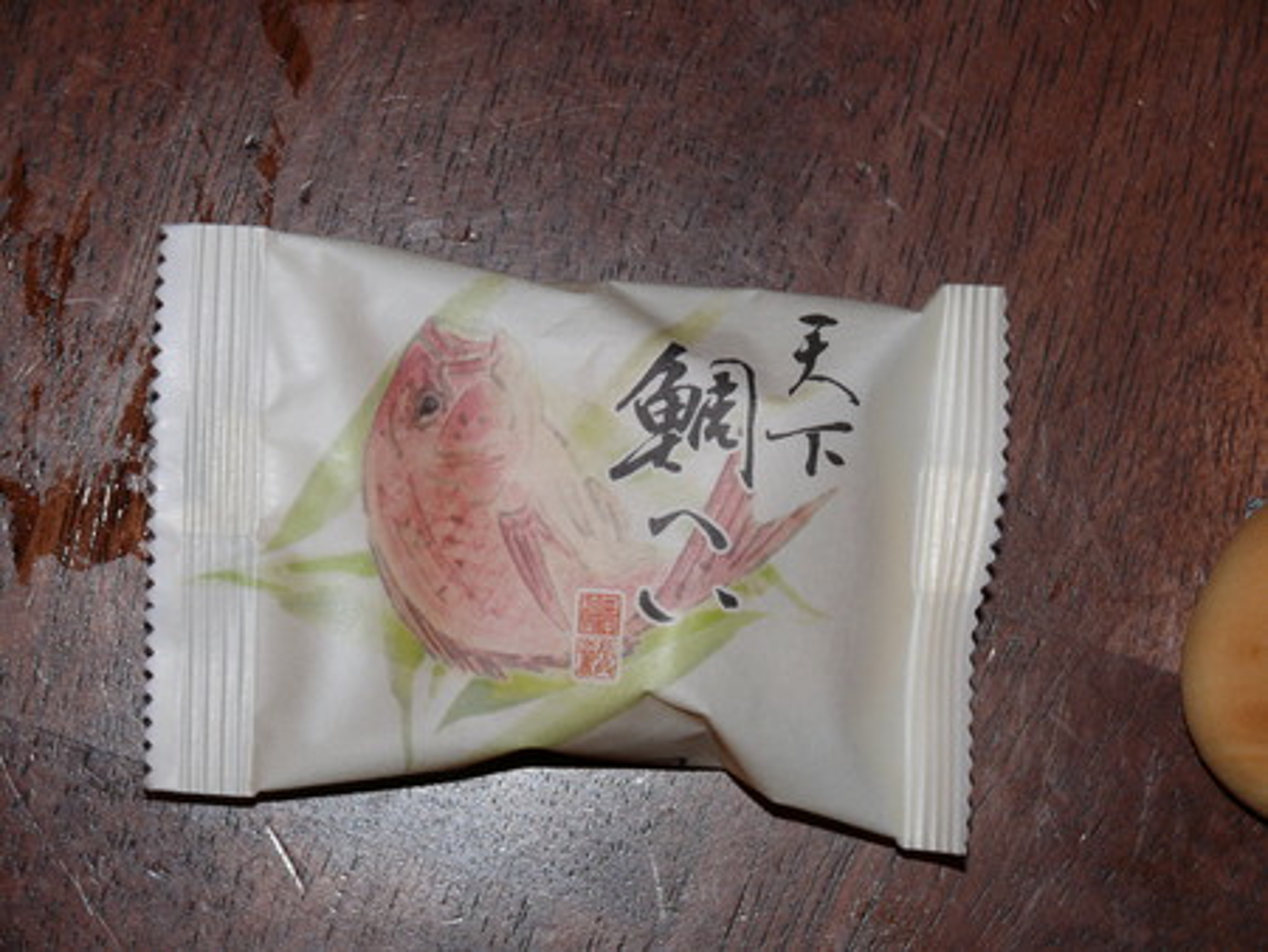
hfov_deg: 15.9
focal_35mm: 124
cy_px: 476
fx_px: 4545
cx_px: 634
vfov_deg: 12.0
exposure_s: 1/30
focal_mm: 26.2
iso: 100
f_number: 5.6
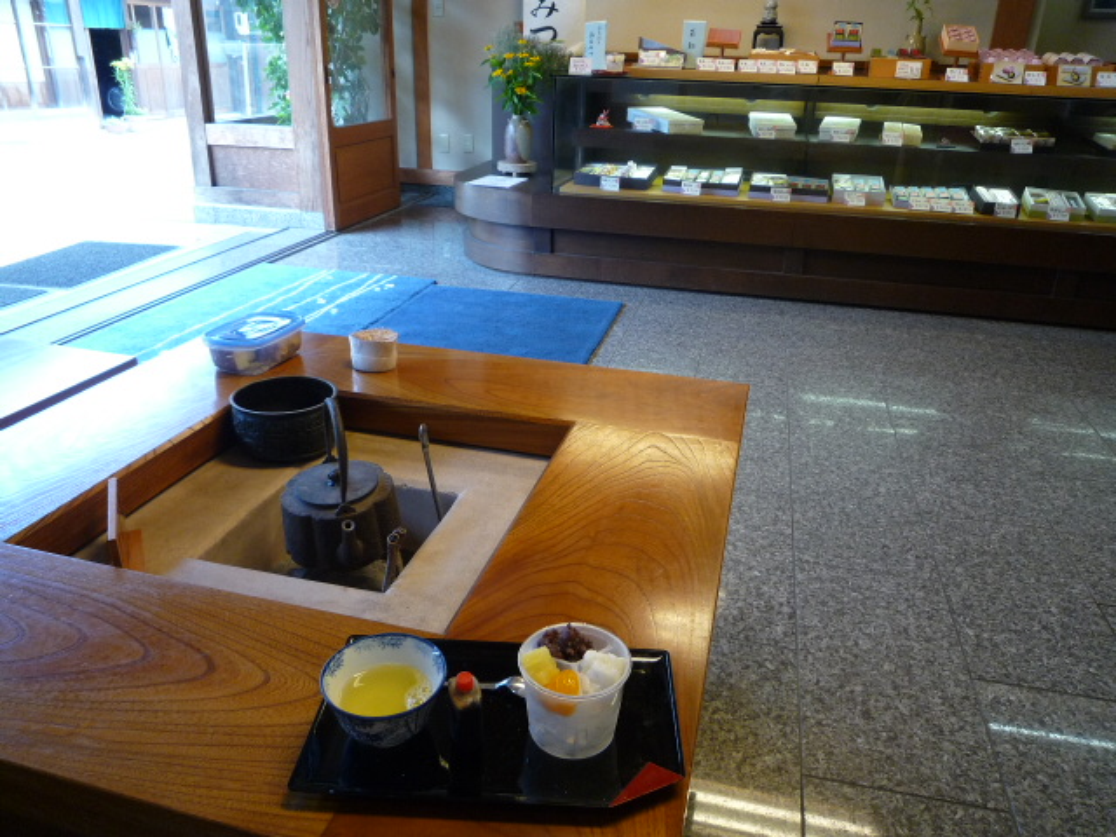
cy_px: 418
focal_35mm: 25
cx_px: 558
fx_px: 806
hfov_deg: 69.4
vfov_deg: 54.9
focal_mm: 4.4
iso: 160
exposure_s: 1/30
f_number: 2.8
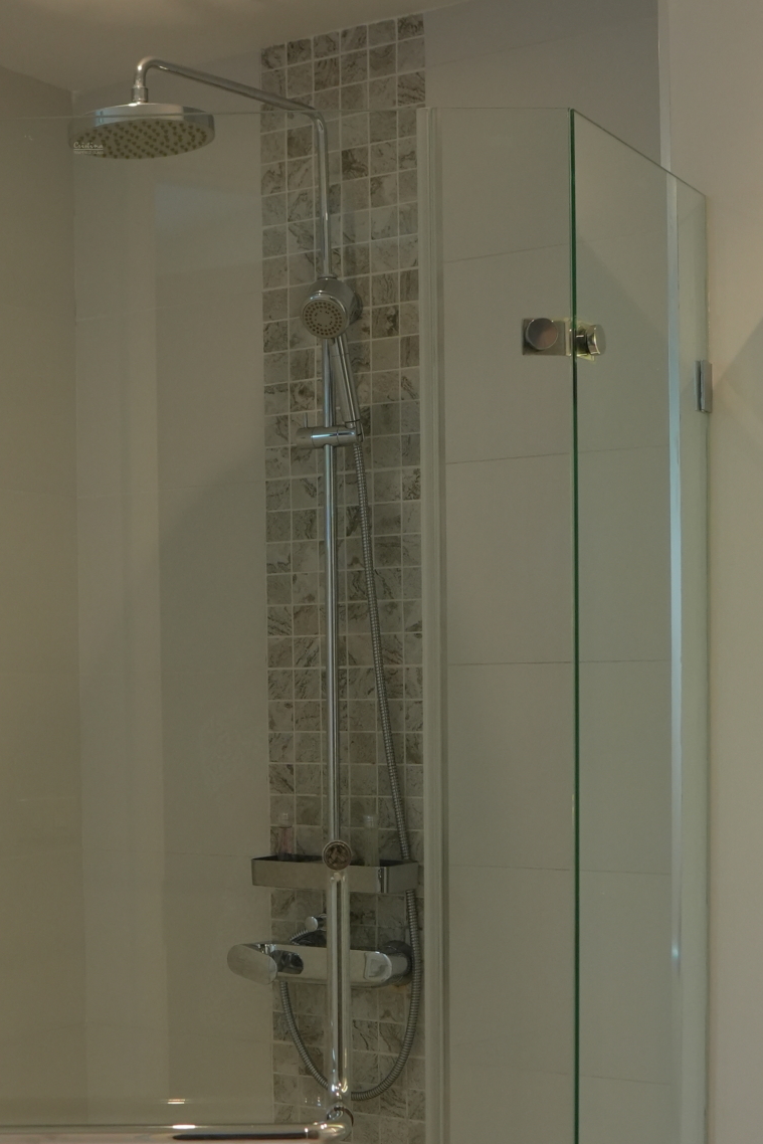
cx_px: 292
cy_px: 778
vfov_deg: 36.4
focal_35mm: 54
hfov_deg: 25.0
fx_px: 1716
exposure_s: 1/100
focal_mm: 16
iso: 640
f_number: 3.5
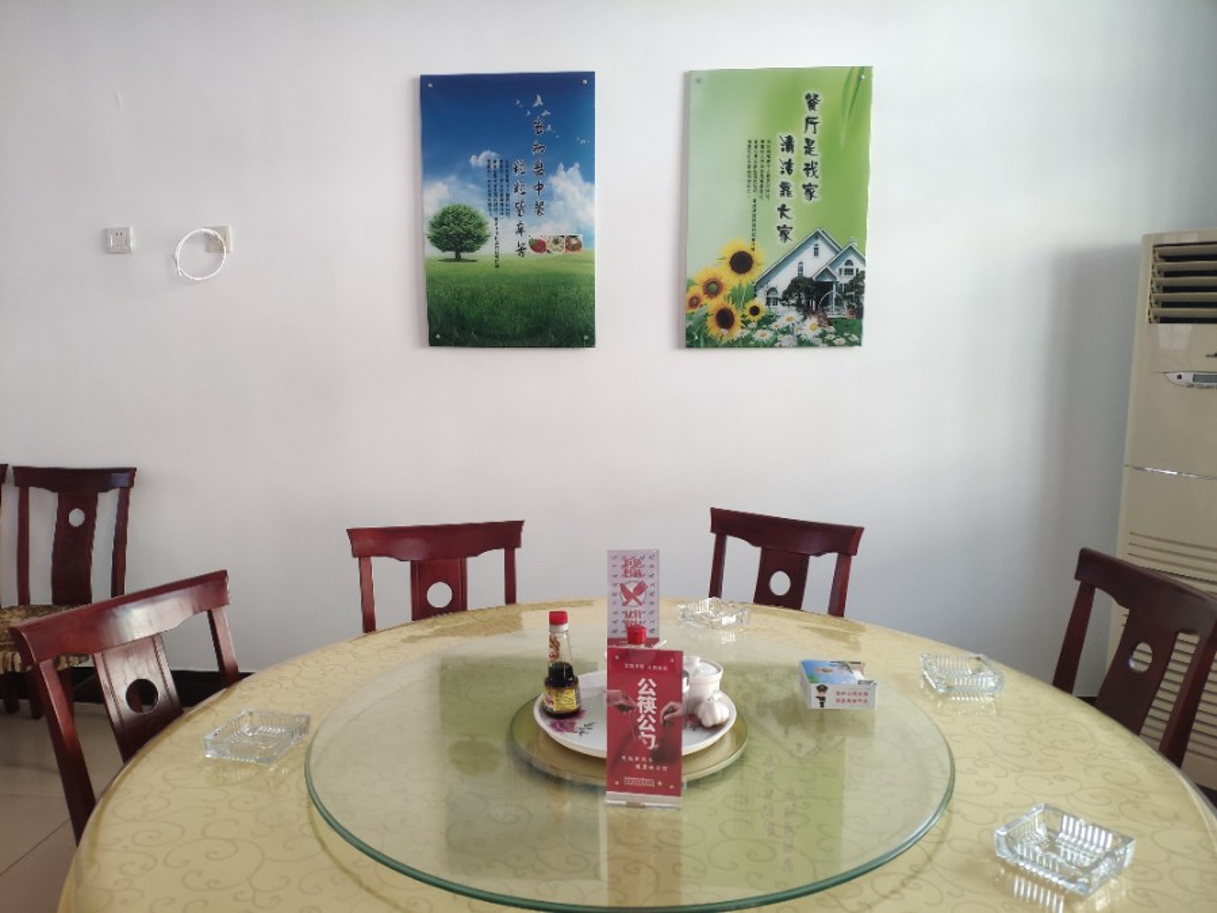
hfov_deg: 79.0
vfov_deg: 63.4
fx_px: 738
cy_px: 456
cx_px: 608
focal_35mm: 21
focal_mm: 4.22
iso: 199
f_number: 1.8
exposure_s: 1/100
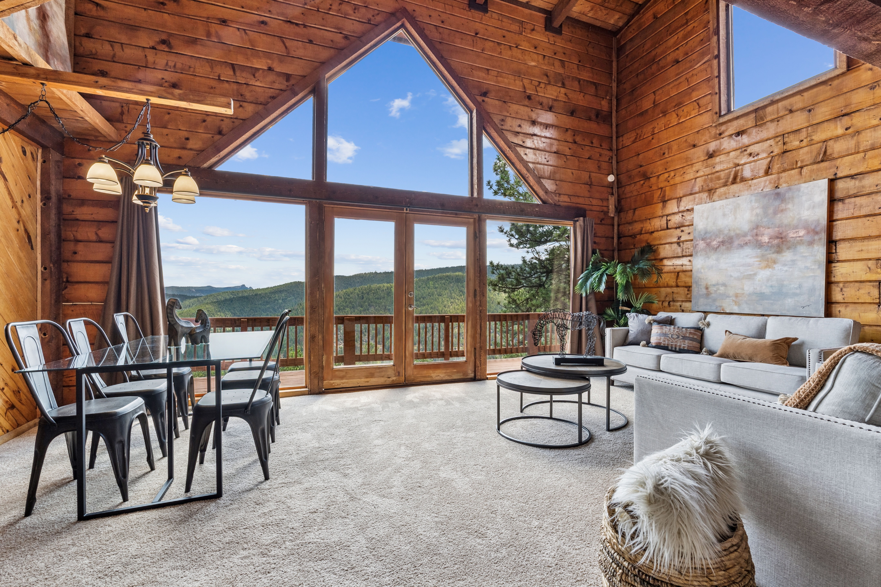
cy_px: 294
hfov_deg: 95.0
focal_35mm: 16
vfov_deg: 72.1
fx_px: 404
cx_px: 440
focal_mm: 16.5
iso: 400
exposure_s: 1/50
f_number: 11
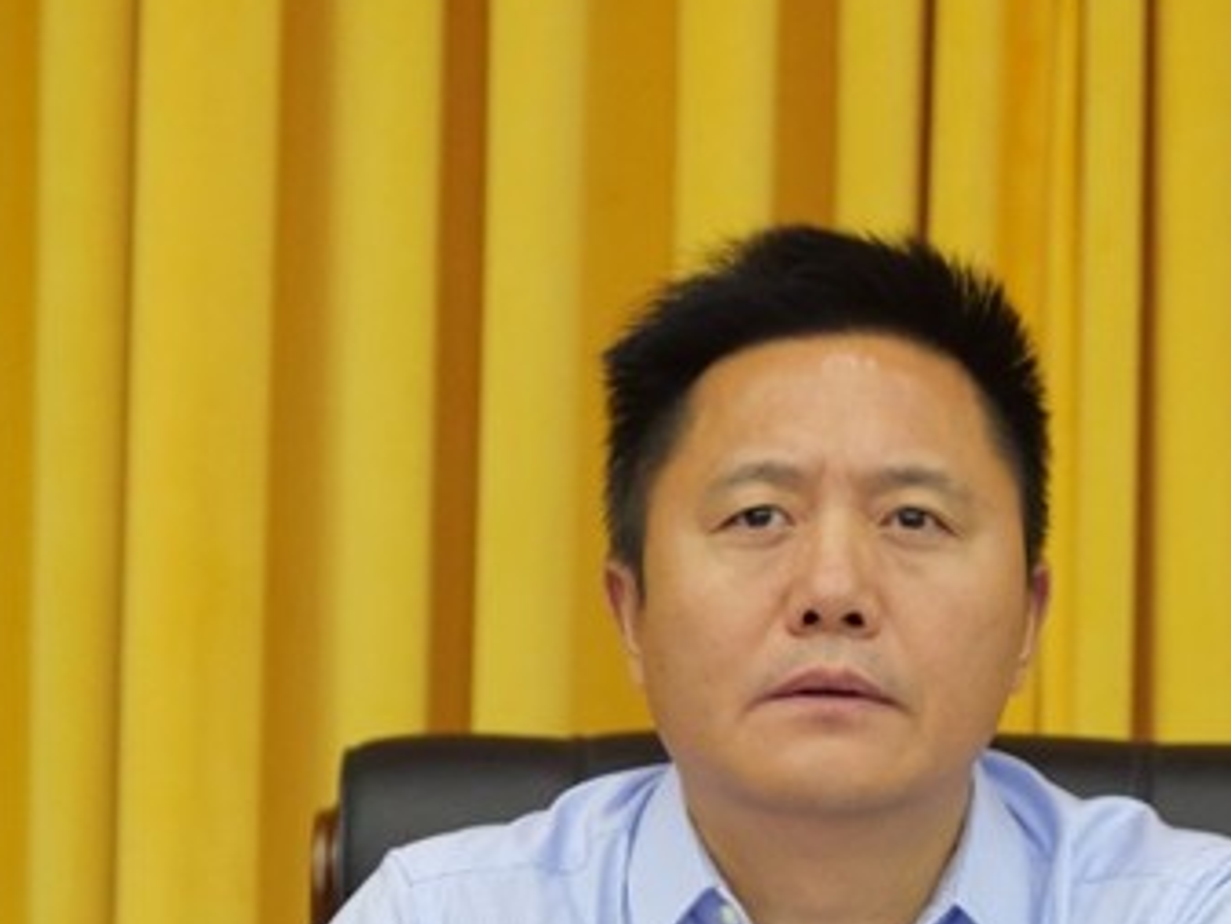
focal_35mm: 209
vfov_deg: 7.1
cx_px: 763
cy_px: 933
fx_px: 7435
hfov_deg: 9.5
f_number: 3.9
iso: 3200
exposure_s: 1/400
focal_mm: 44
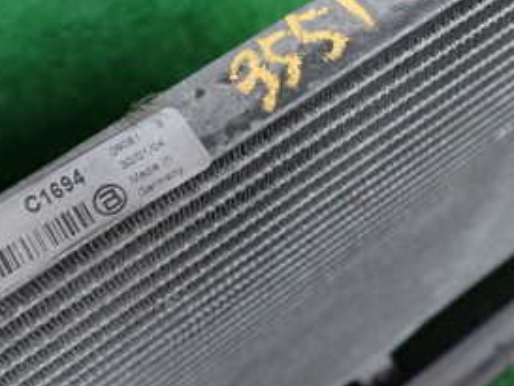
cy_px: 100
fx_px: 817
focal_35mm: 55
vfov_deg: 26.3
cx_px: 235
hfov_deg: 34.9
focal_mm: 4.5
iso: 200
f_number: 2
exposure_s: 1/30
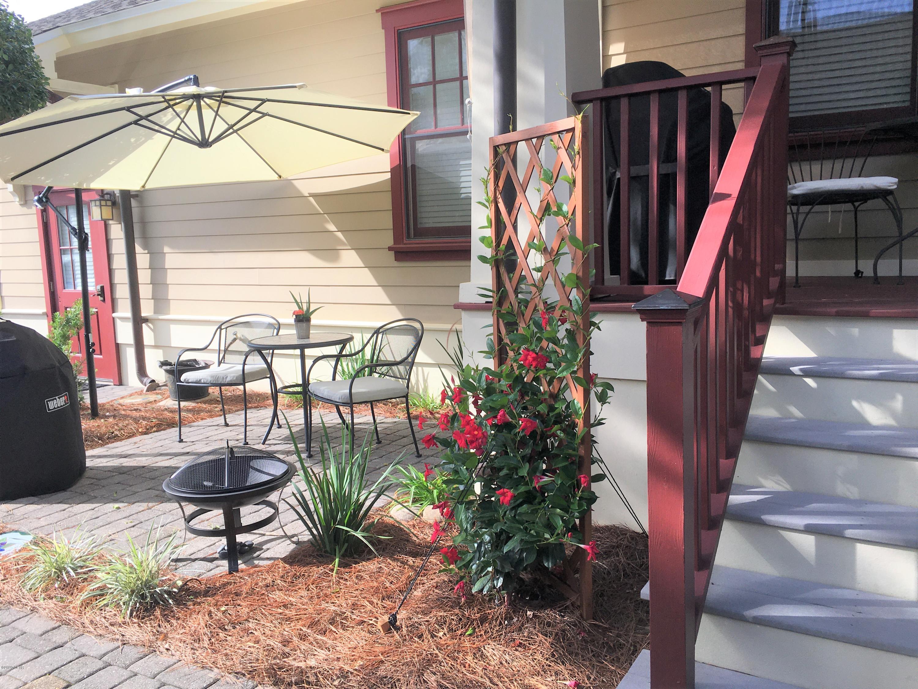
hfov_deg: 61.7
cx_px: 459
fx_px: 769
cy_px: 344
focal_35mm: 29
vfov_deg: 48.2
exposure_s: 1/827
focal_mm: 4.15
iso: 25
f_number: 2.2
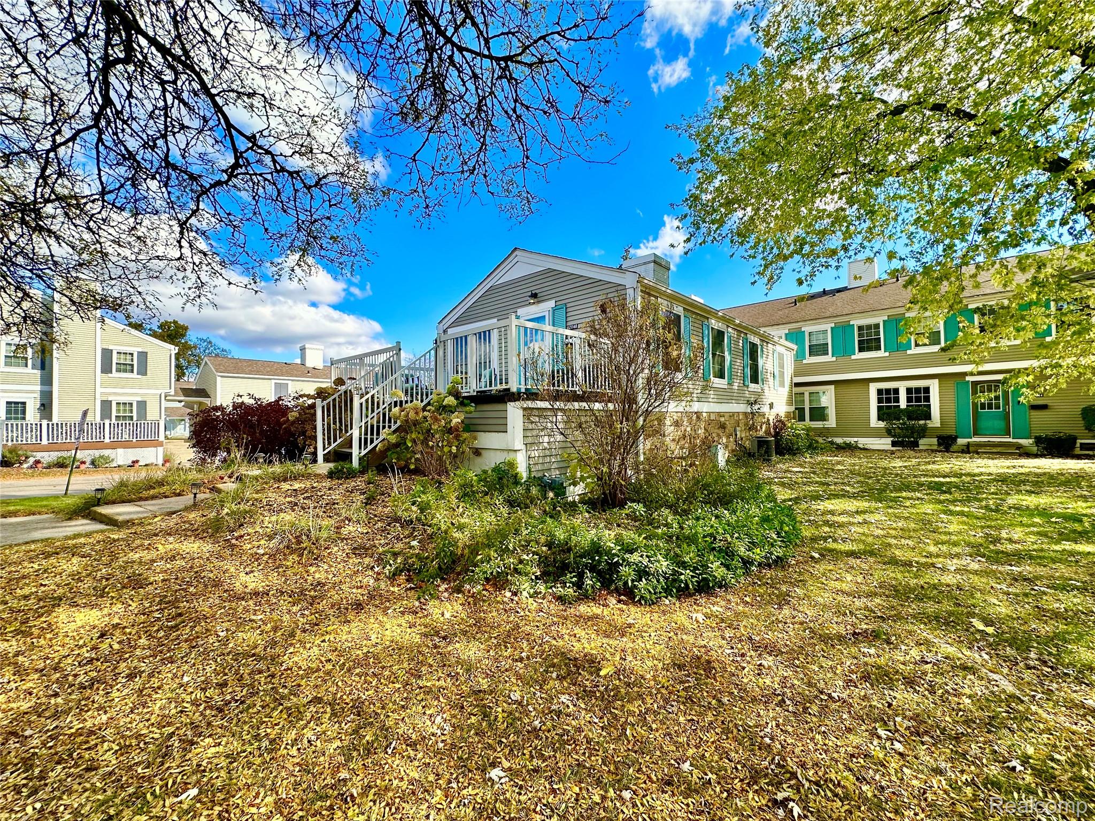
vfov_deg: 85.7
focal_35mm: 14
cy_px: 410
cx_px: 548
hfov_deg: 102.1
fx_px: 443
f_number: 2.2
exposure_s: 1/600
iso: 40
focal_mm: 2.22
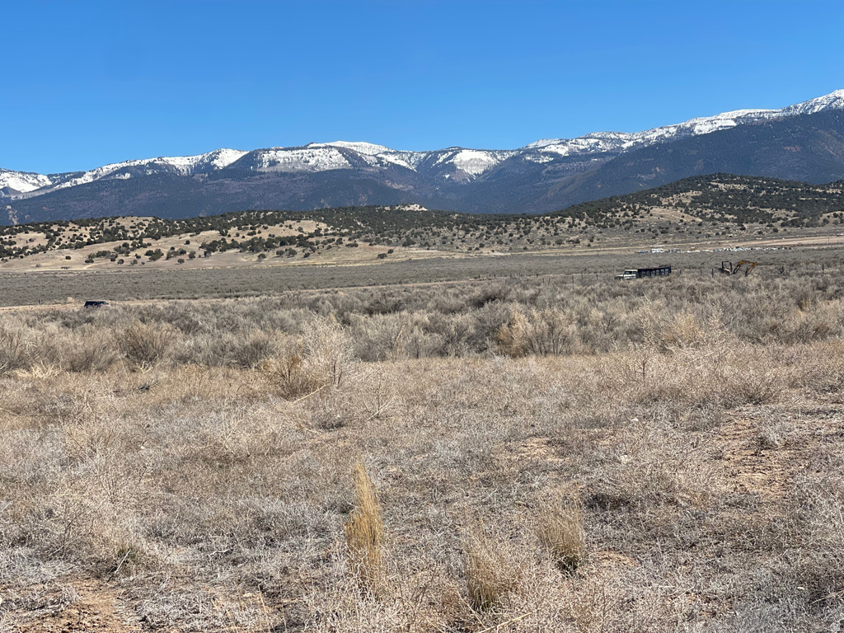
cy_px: 316
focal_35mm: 64
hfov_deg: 30.3
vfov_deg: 22.9
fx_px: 1560
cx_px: 422
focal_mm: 7.5
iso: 32
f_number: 2.2
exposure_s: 1/1845
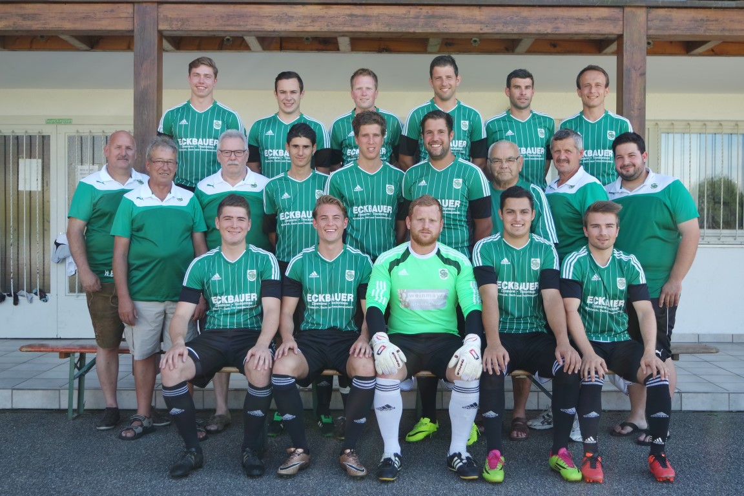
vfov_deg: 31.2
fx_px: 889
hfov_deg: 45.4
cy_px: 248
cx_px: 372
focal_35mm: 43
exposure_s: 1/100
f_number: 4.5
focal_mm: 28
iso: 100
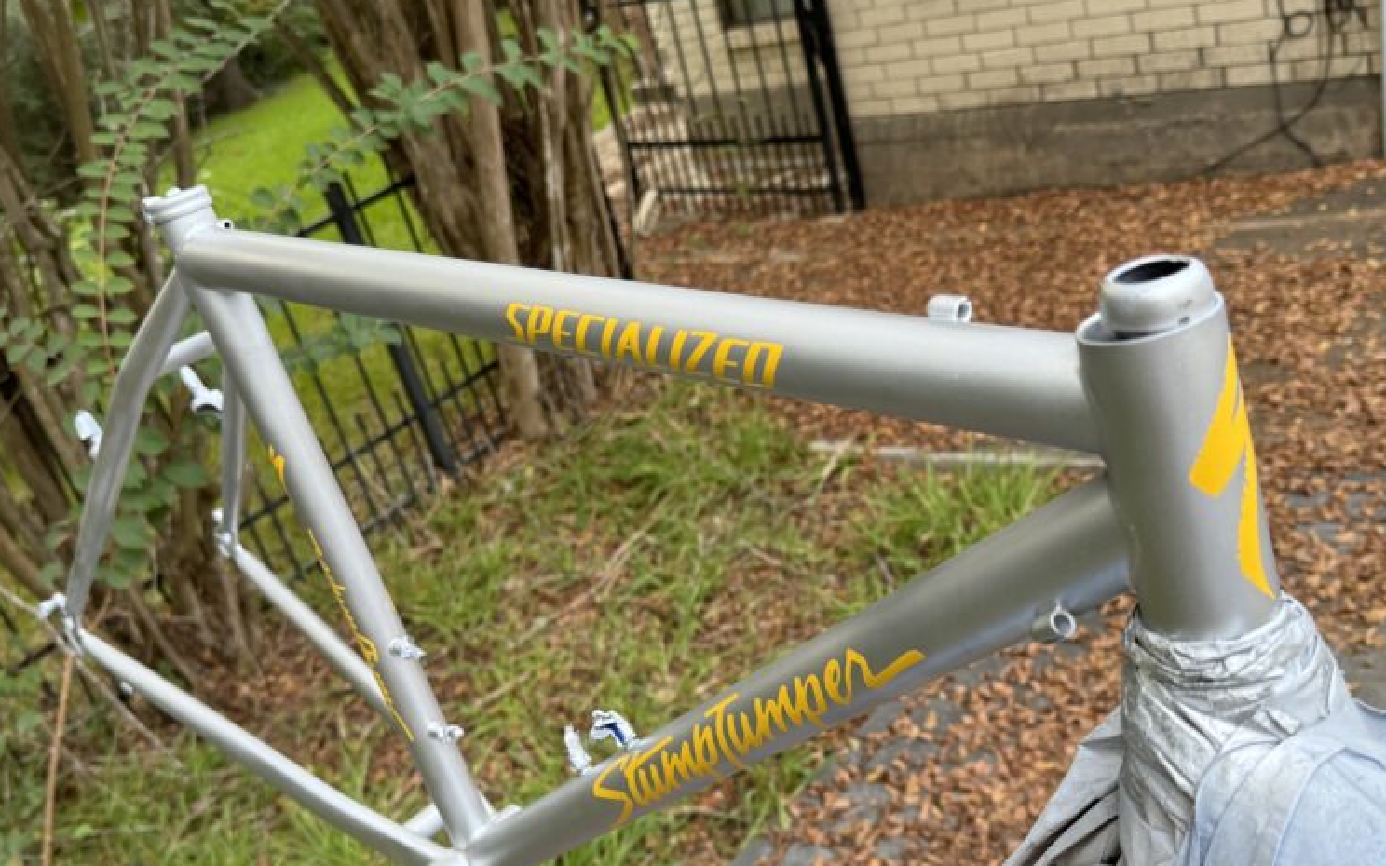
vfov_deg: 36.0
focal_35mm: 35
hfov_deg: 55.3
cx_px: 659
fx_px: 1322
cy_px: 553
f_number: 1.78
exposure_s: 1/121
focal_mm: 6.76
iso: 125
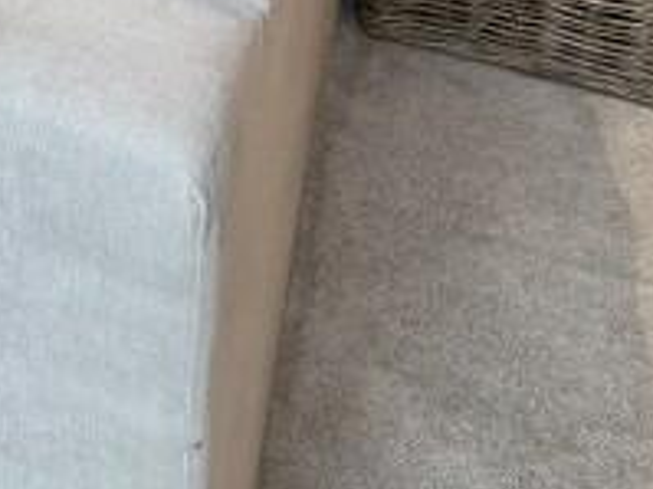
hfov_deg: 23.1
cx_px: -263
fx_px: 1357
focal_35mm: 72
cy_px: -558
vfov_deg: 15.3
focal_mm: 2.22
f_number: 2.2
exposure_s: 1/100
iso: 250
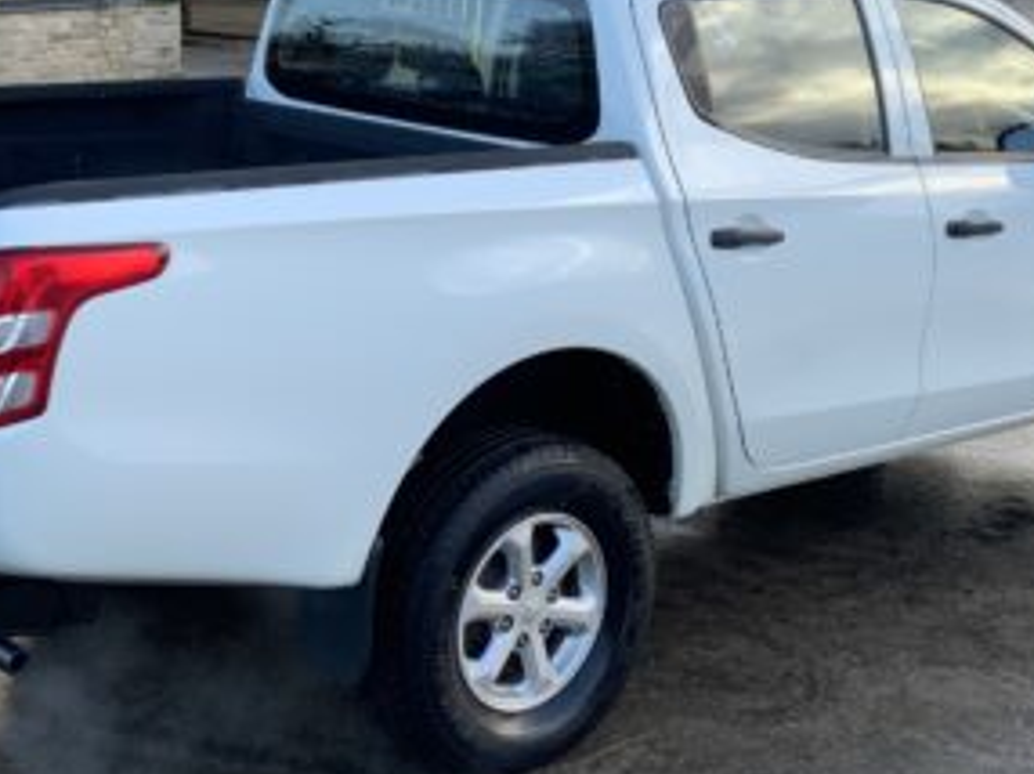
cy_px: 242
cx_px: 568
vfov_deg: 22.4
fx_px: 1940
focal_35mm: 65
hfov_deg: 29.8
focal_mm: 3
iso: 16
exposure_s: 1/141
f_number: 1.8
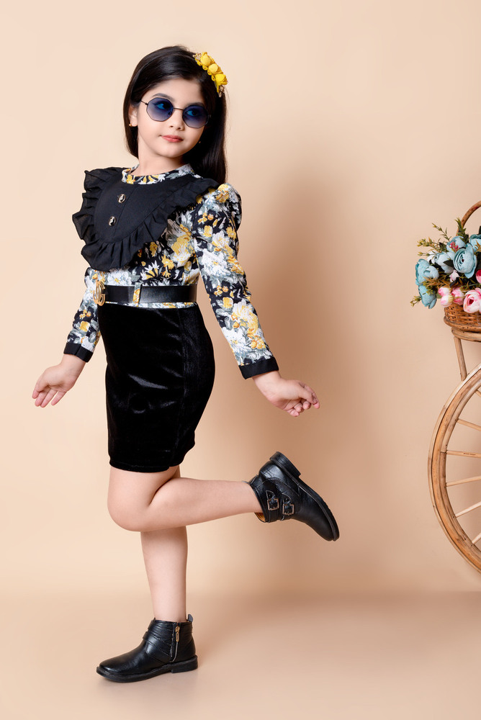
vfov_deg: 30.9
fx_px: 1301
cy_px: 360
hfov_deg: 20.9
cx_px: 240
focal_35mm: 65
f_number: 11
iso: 250
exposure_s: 1/160
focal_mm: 65
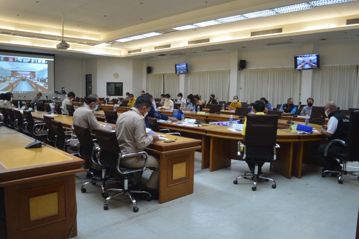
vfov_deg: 47.9
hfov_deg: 67.4
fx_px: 269
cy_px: 120
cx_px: 180
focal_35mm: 27
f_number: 3.5
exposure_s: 1/30
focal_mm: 18
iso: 400
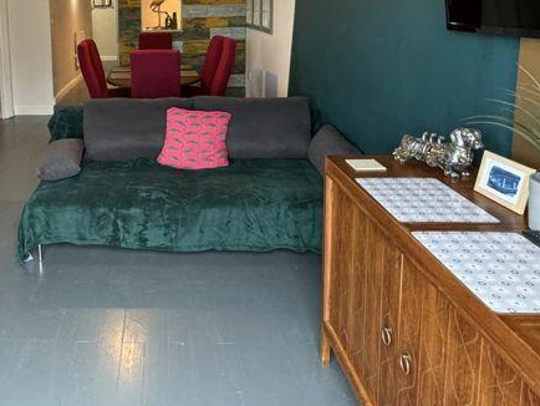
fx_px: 515
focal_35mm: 33
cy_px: 77
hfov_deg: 52.6
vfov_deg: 41.0
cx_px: 127
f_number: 2.2
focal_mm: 2.22
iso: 250
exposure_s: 1/50
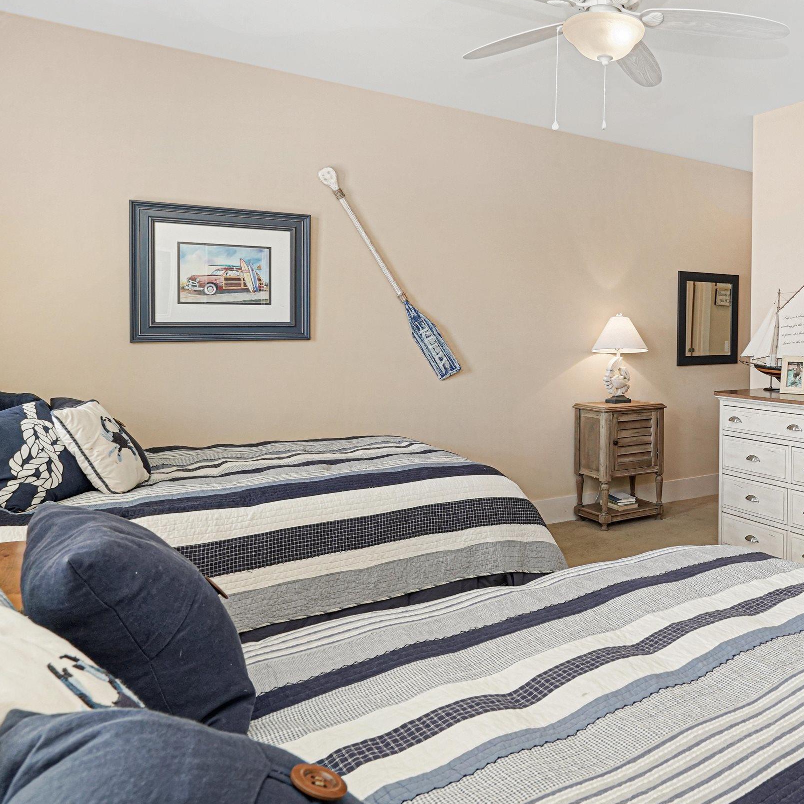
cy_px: 332
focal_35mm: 26
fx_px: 683
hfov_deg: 52.8
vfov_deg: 60.6
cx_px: 736
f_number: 8
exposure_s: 1/60
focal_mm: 16
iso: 4000
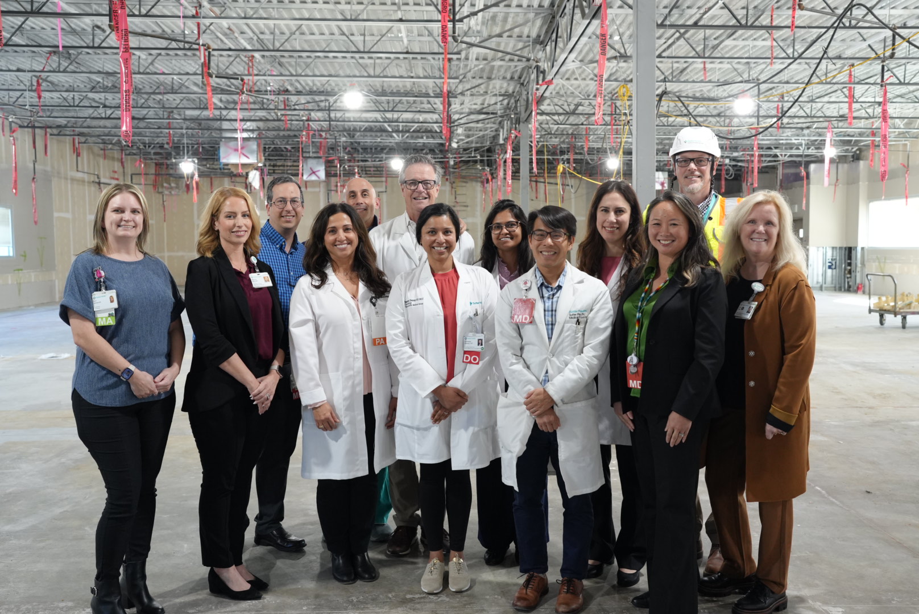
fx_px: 894
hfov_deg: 54.4
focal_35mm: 35
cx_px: 460
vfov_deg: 37.9
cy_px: 307
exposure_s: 1/160
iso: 2500
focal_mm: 35
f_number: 4
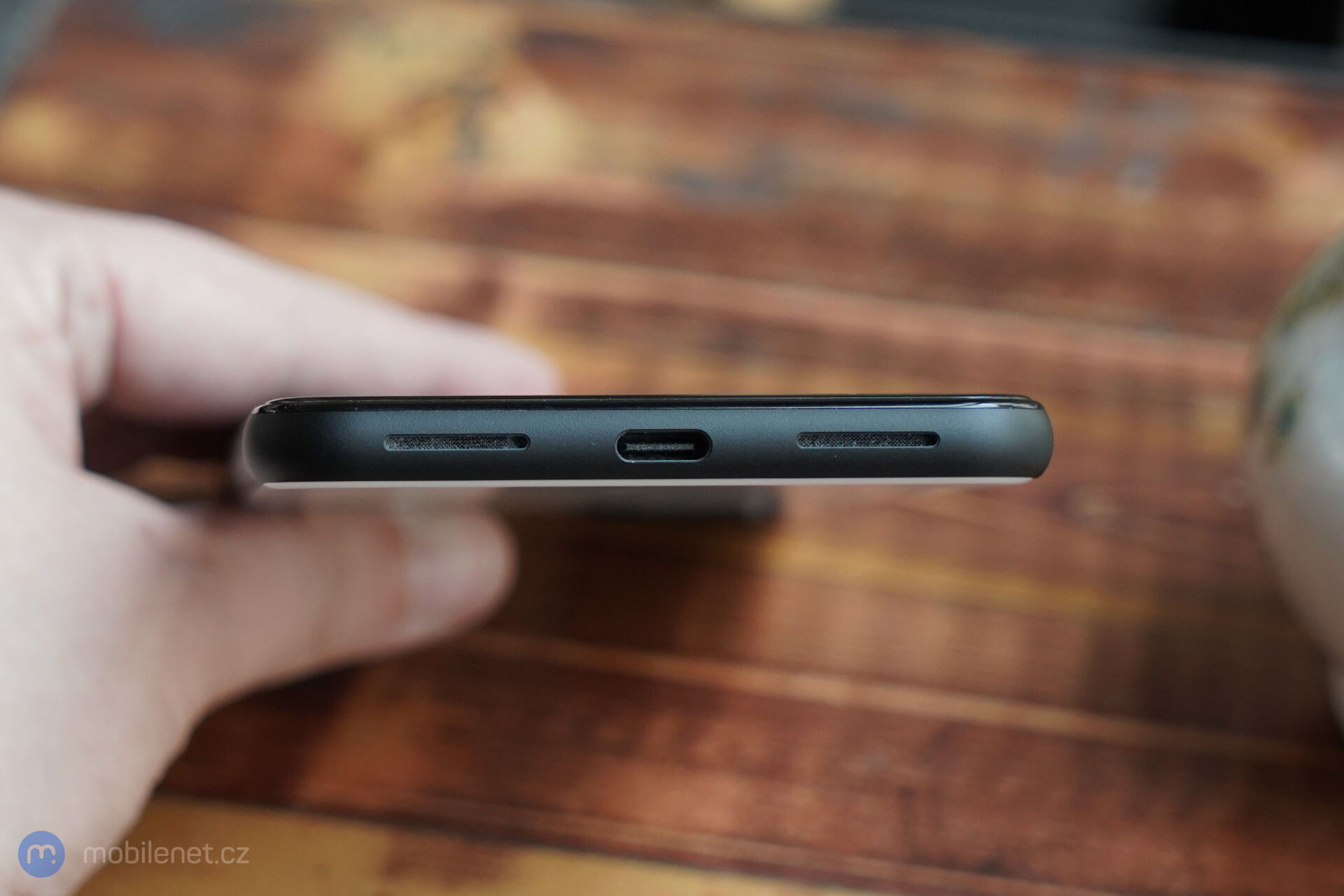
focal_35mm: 63
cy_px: 448
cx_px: 672
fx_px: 2352
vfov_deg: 21.6
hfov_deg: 31.9
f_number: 6.3
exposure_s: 1/160
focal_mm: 63
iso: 1600
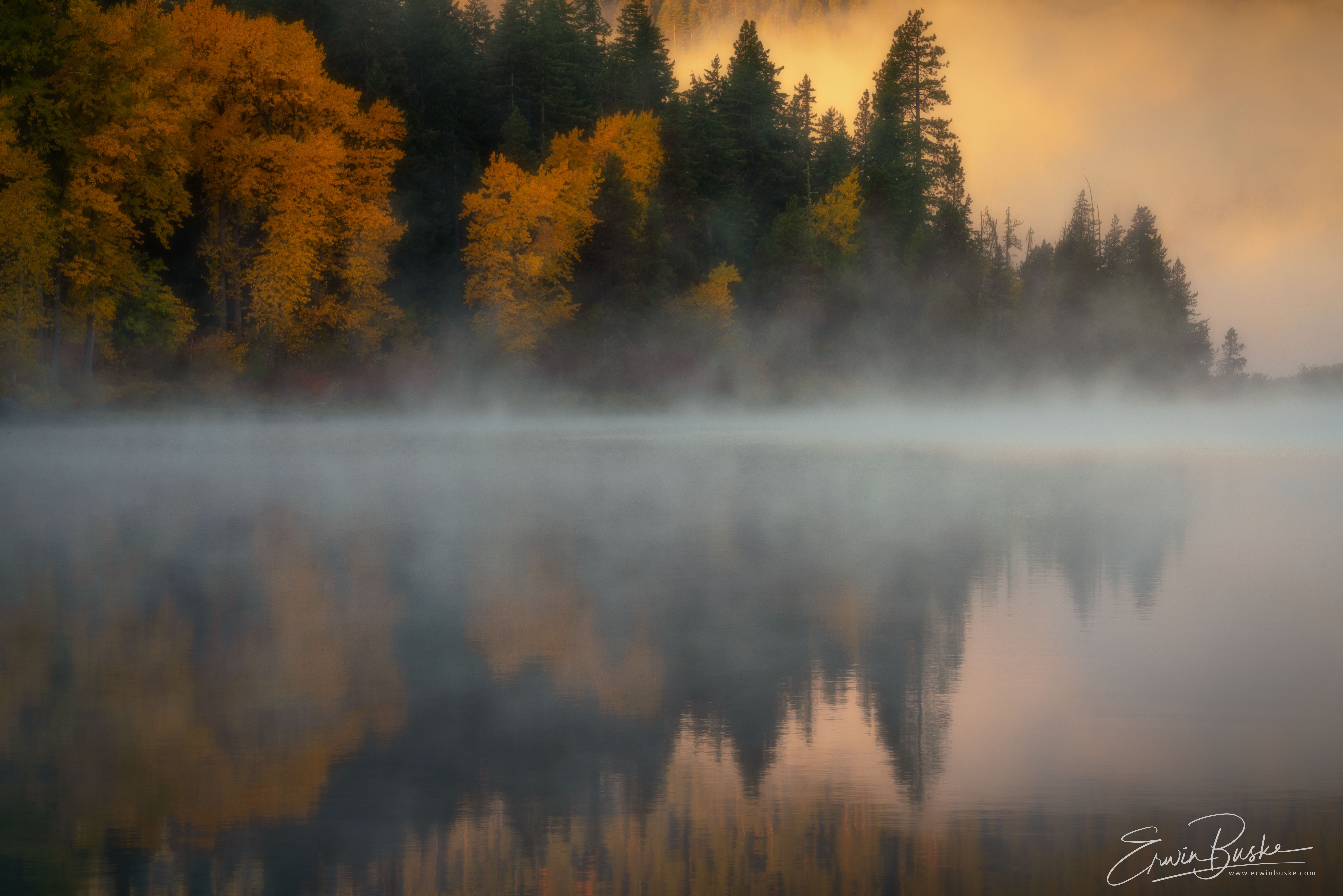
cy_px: 448
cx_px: 672
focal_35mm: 126
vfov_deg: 10.9
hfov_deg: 16.3
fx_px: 4701
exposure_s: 1/10
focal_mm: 126
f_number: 16
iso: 100
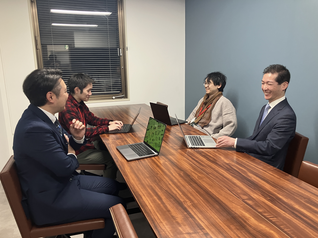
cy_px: 119
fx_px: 257
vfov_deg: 49.7
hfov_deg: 63.4
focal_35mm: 28
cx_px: 159
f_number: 1.8
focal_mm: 3.99
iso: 160
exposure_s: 1/50
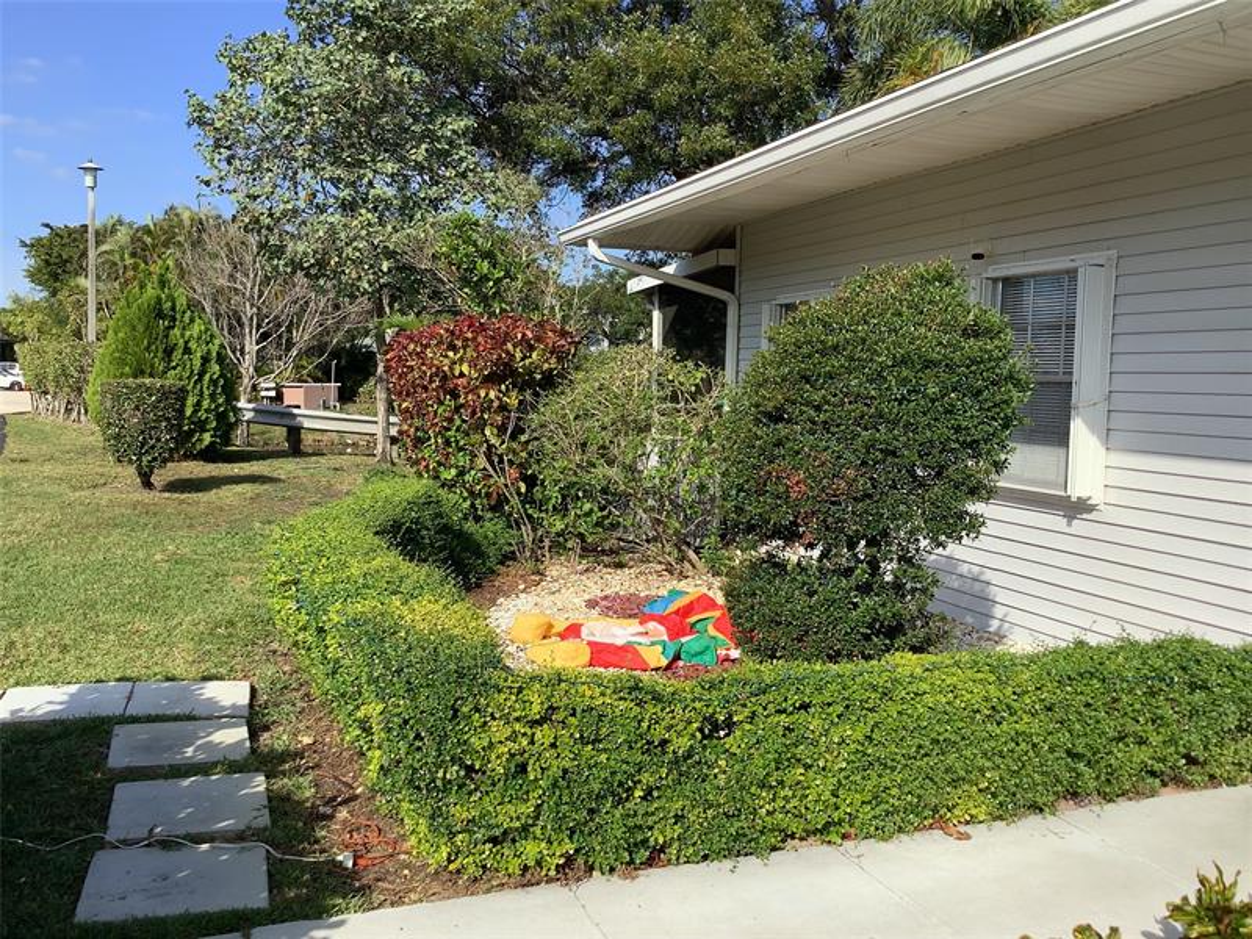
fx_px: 1121
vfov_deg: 45.4
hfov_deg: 58.4
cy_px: 470
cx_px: 626
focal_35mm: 31
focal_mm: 3.3
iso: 25
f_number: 2.4
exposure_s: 1/947
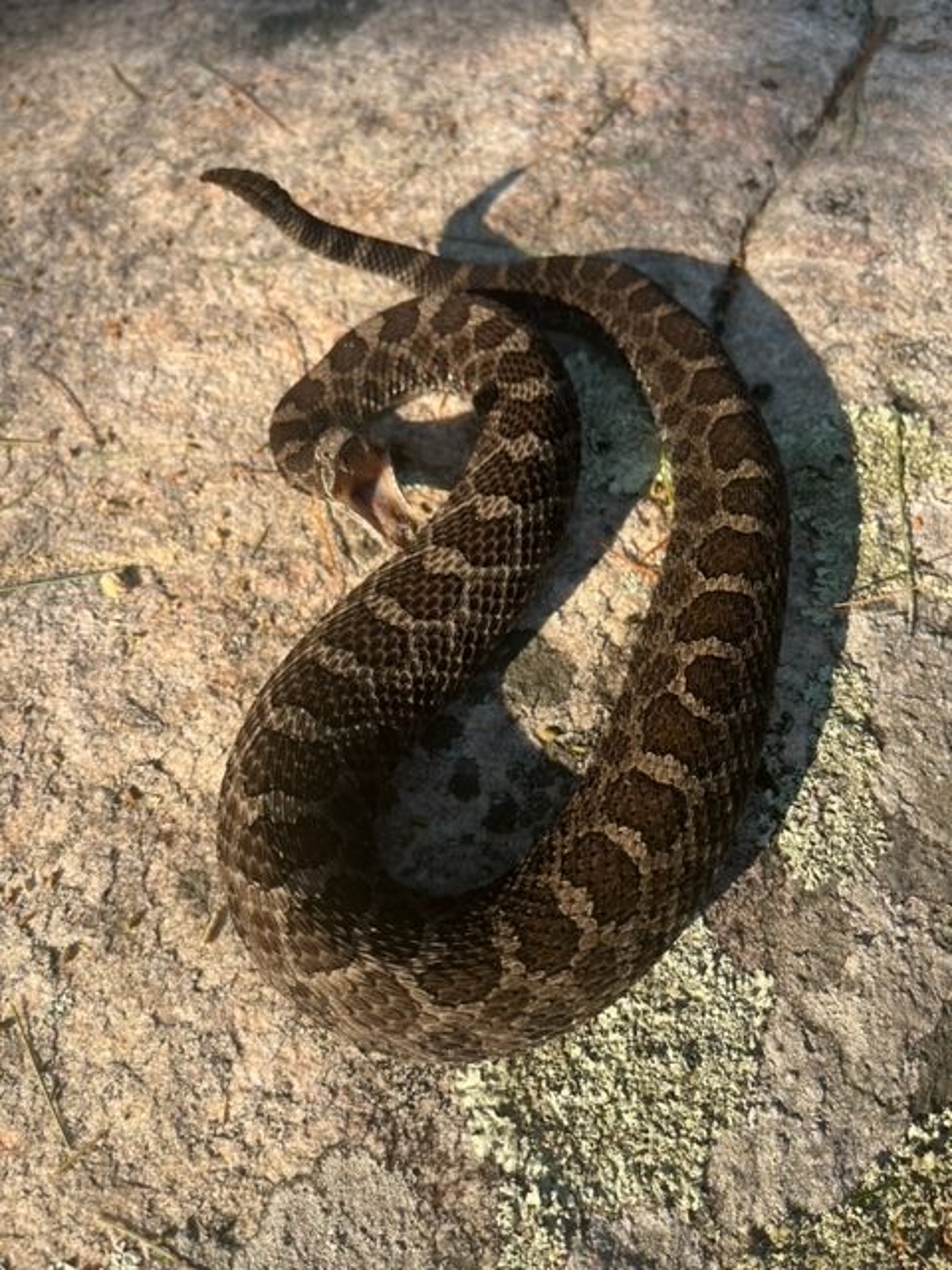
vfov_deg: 67.3
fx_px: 953
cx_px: 476
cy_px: 635
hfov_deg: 53.1
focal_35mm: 26
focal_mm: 5.1
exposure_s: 1/1497
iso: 50
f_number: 1.6
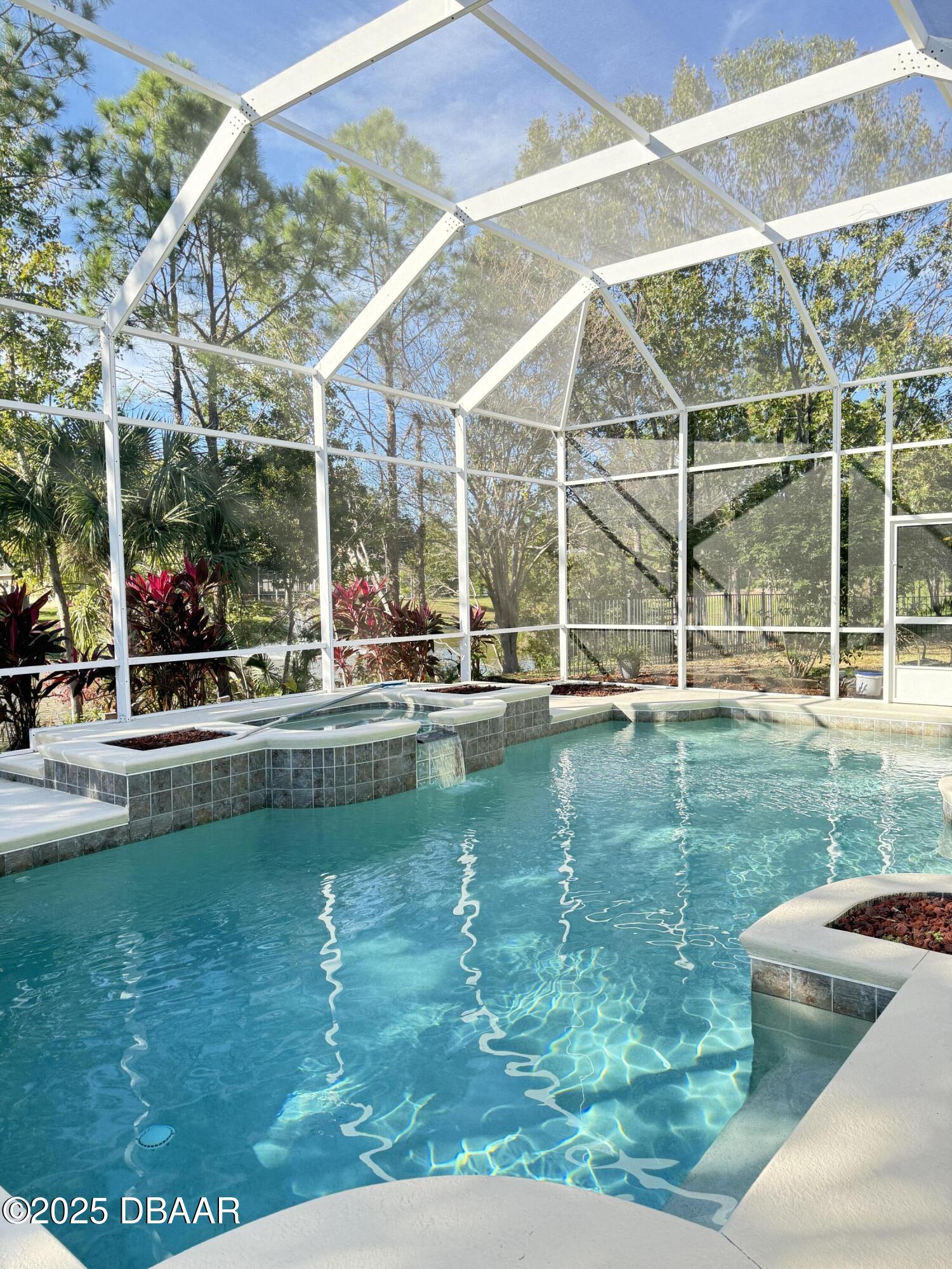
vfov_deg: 71.6
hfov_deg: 56.8
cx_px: 476
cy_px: 634
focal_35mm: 24
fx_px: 880
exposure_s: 1/494
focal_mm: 6.76
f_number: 1.78
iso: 100
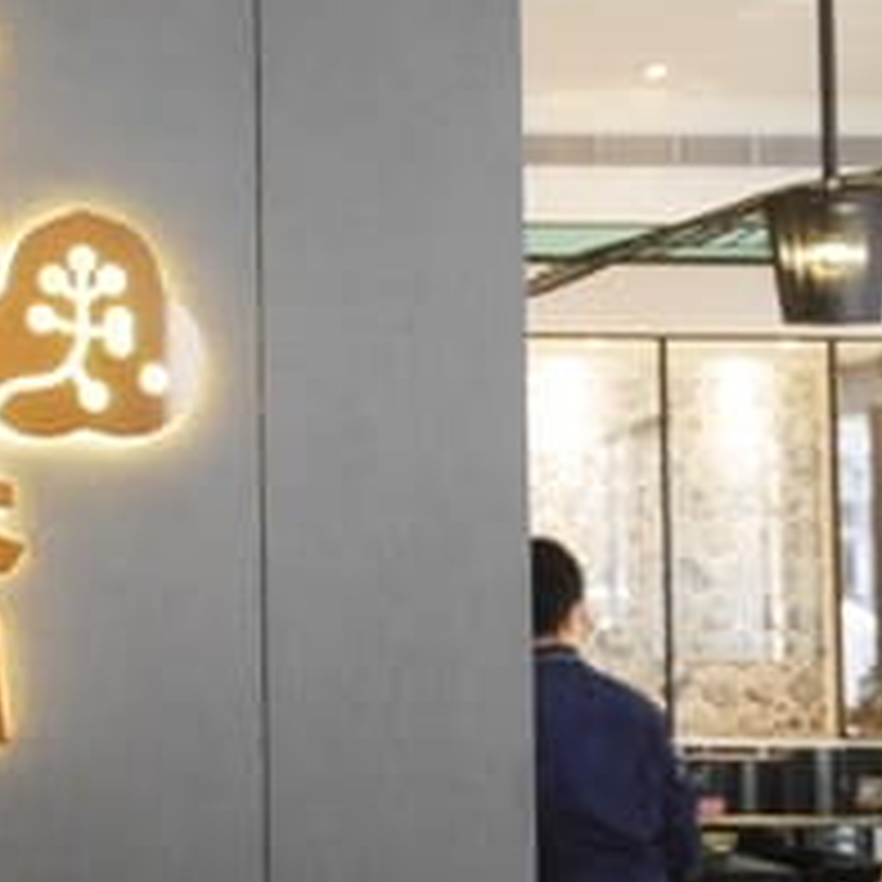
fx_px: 2940
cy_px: 279
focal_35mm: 102
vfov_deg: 17.0
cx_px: -356
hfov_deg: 15.9
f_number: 4.1
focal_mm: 17
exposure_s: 1/60
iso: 3200
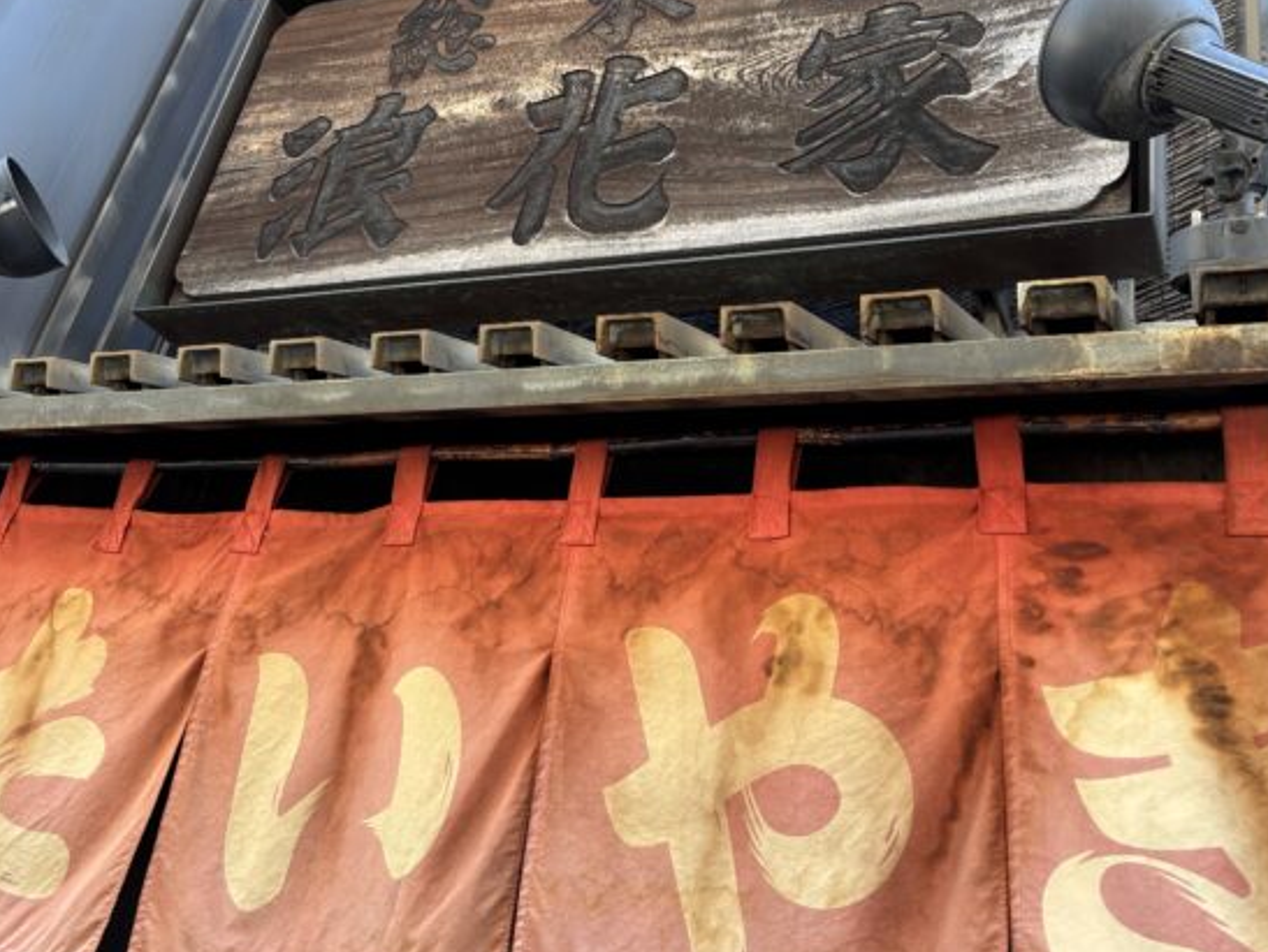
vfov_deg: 37.5
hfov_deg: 48.9
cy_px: 340
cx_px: 624
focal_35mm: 38
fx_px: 1393
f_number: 1.6
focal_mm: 5.96
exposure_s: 1/121
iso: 50
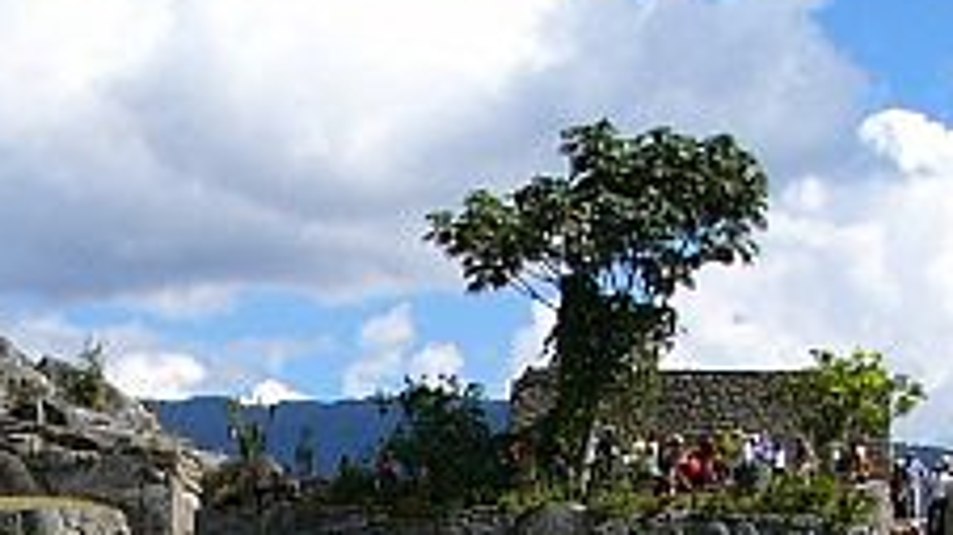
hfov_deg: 15.1
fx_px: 3512
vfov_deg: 8.5
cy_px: 796
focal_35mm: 139
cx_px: -42
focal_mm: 6
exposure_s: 1/500
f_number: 4.6
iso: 50
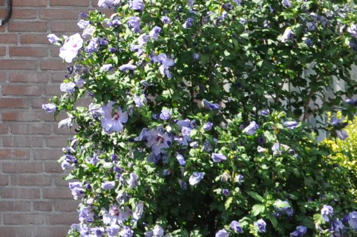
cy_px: -219
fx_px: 1763
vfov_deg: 7.4
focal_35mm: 178
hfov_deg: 10.6
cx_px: -362
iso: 200
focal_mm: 24
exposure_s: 1/200
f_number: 7.1
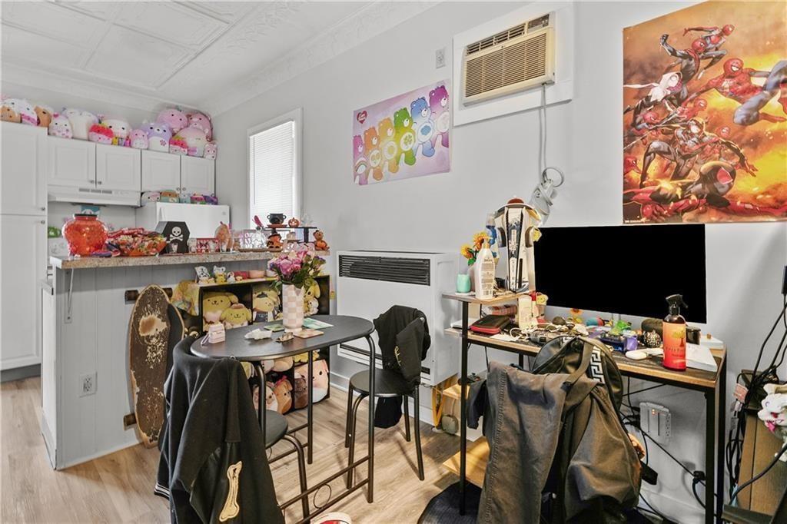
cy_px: 262
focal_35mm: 17
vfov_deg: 70.4
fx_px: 371
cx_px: 394
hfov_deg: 93.3
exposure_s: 1
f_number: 9
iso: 320
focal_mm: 17
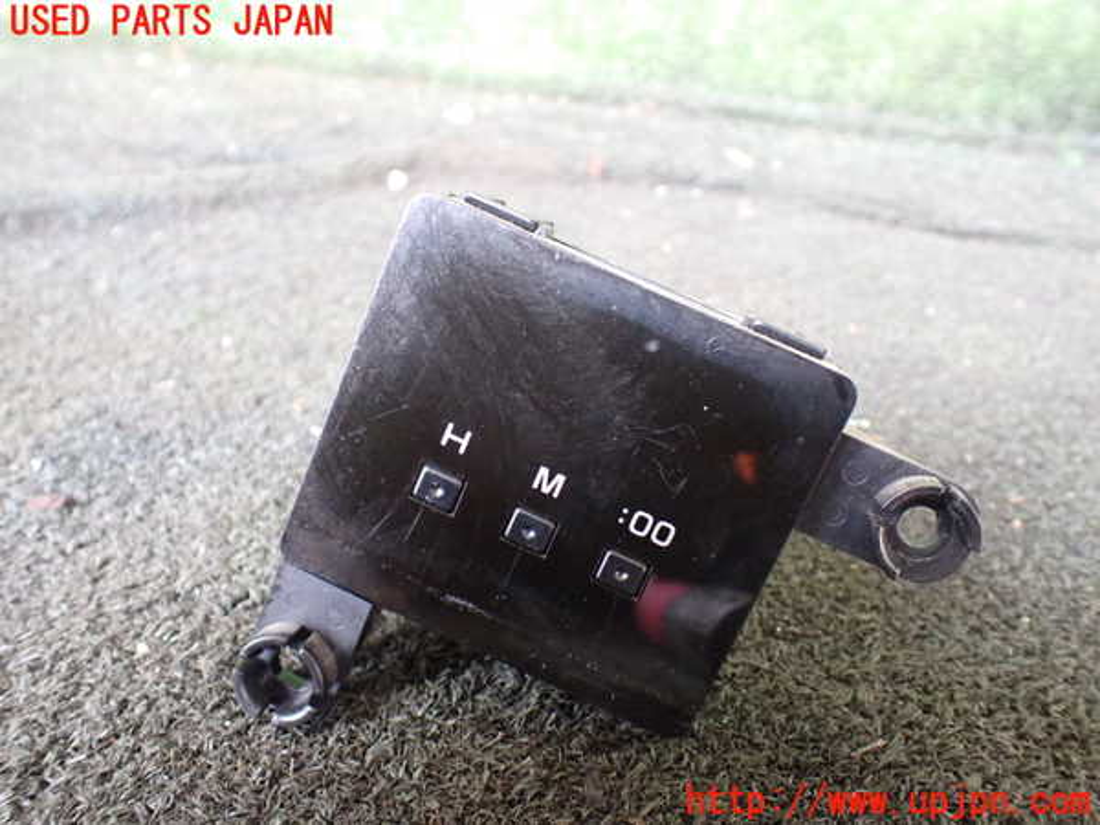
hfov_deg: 60.0
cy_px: 412
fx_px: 953
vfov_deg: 46.8
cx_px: 550
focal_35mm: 30
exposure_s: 1/80
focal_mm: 5.4
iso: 800
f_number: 2.3
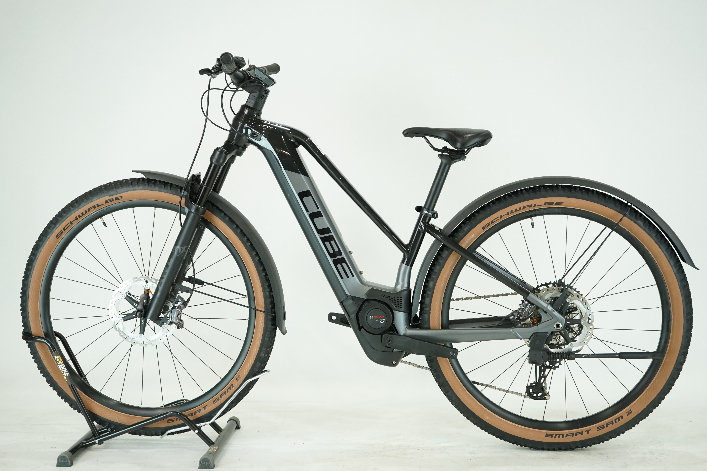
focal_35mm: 53
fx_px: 1041
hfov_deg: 37.5
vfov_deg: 25.5
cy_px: 236
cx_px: 354
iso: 1600
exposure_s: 1/200
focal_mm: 53
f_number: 5.6
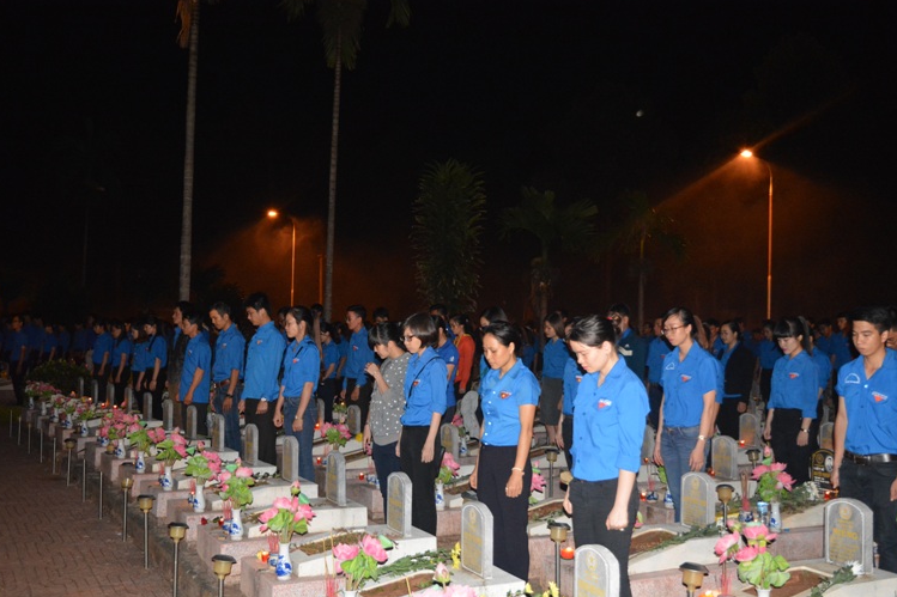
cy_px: 303
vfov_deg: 33.4
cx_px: 447
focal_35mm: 40
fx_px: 996
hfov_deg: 48.5
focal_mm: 26
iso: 3200
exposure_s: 1/60
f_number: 4
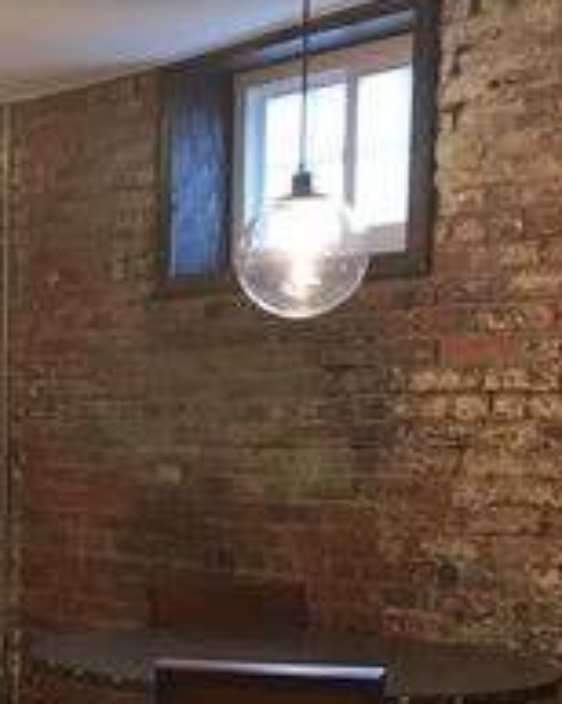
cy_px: 606
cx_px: -511
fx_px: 1833
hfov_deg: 14.8
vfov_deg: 21.4
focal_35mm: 88
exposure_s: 1/10
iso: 100
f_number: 2.2
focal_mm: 4.15
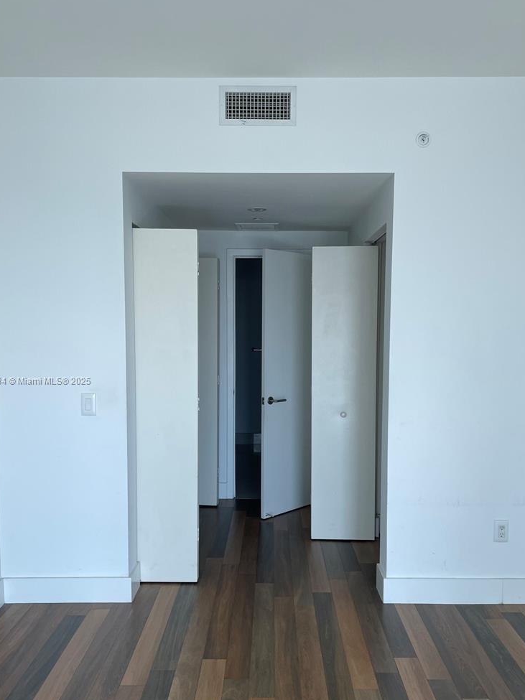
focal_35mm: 32
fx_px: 647
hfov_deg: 44.1
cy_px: 381
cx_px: 282
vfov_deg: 56.7
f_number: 1.6
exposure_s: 1/121
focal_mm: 4.2
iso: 32
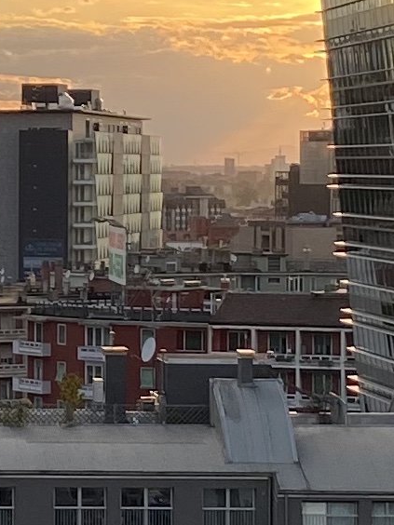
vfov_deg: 10.6
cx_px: -185
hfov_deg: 7.8
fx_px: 2823
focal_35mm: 186
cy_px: 174
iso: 32
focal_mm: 4.25
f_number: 1.8
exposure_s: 1/719
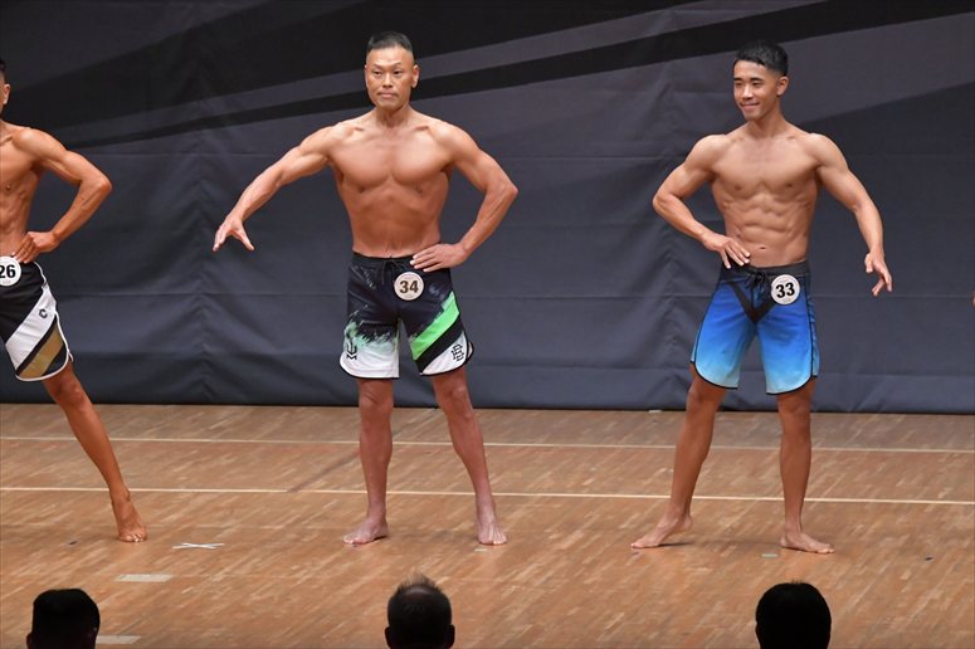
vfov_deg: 5.7
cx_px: 488
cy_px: 324
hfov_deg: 8.6
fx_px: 6497
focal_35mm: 240
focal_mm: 160
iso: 6400
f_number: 5.6
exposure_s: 1/400
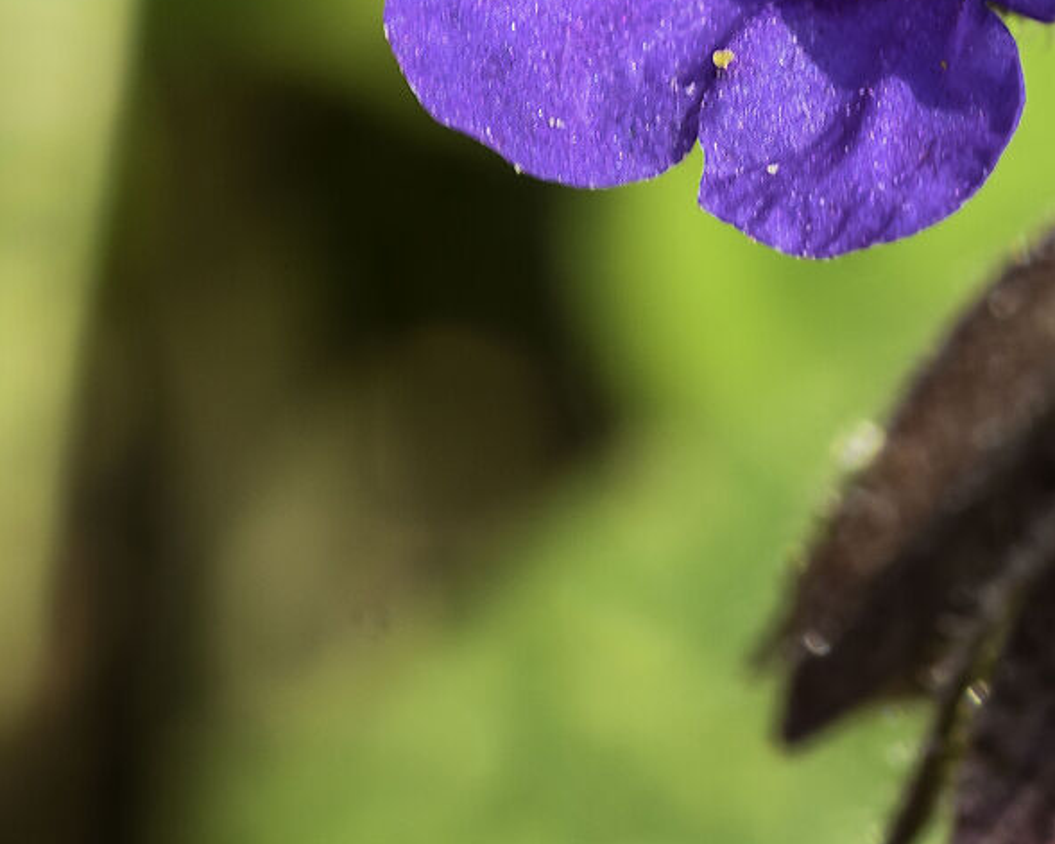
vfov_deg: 2.6
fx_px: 18791
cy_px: 389
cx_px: 1589
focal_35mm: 602
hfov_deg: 3.2
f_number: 13
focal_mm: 105
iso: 100
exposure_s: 1/25
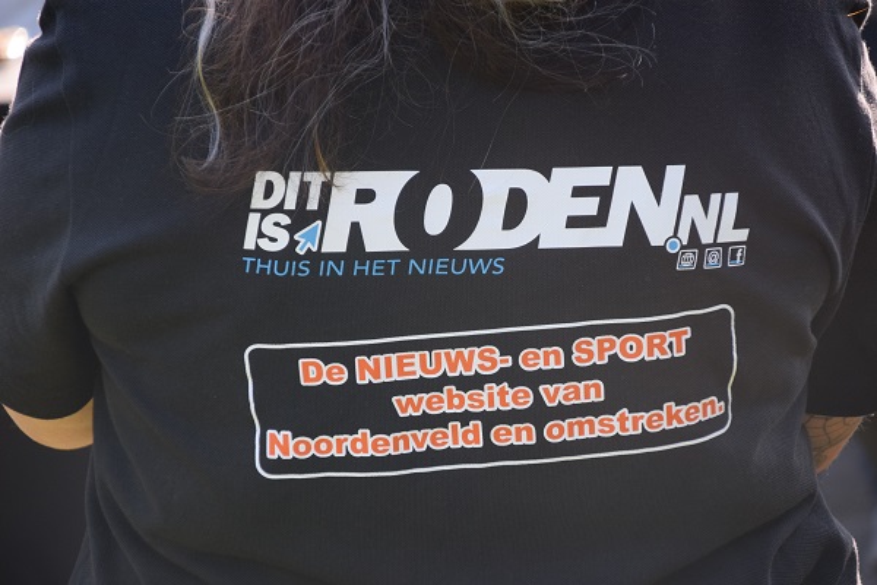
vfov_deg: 7.9
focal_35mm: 174
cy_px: 292
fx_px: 4239
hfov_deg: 11.8
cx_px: 438
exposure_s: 1/400
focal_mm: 116
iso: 800
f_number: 5.6
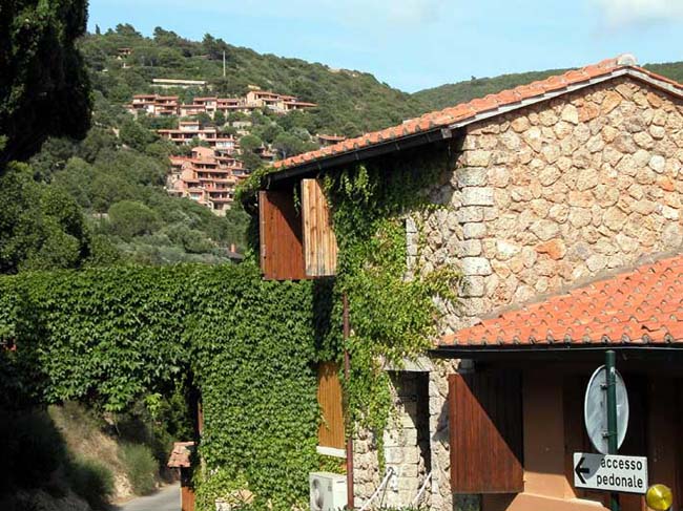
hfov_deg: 24.1
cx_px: 342
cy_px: 256
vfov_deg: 18.2
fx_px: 1598
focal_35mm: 81
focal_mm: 21
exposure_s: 1/268
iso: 100
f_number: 7.8
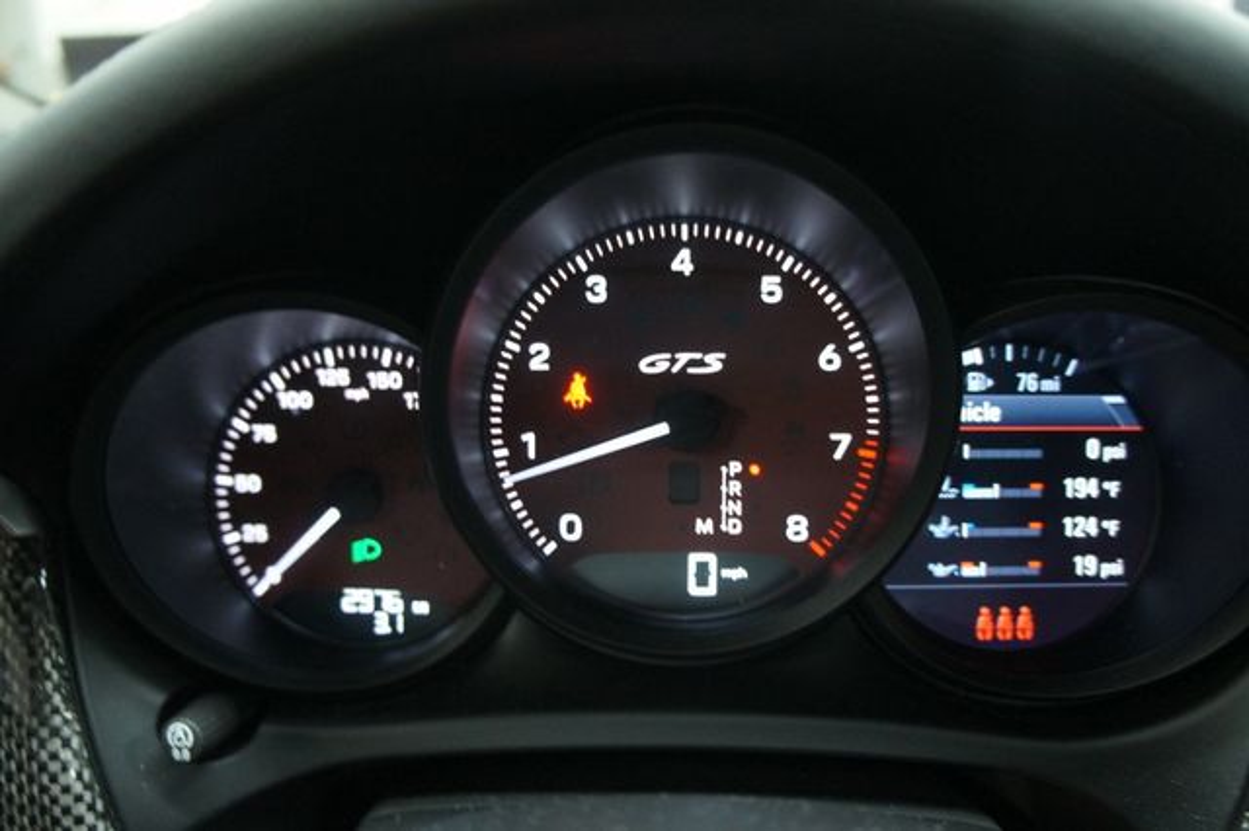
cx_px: 624
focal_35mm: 27
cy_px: 416
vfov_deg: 47.9
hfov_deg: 67.4
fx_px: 936
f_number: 3.5
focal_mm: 18
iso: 1600
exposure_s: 1/8
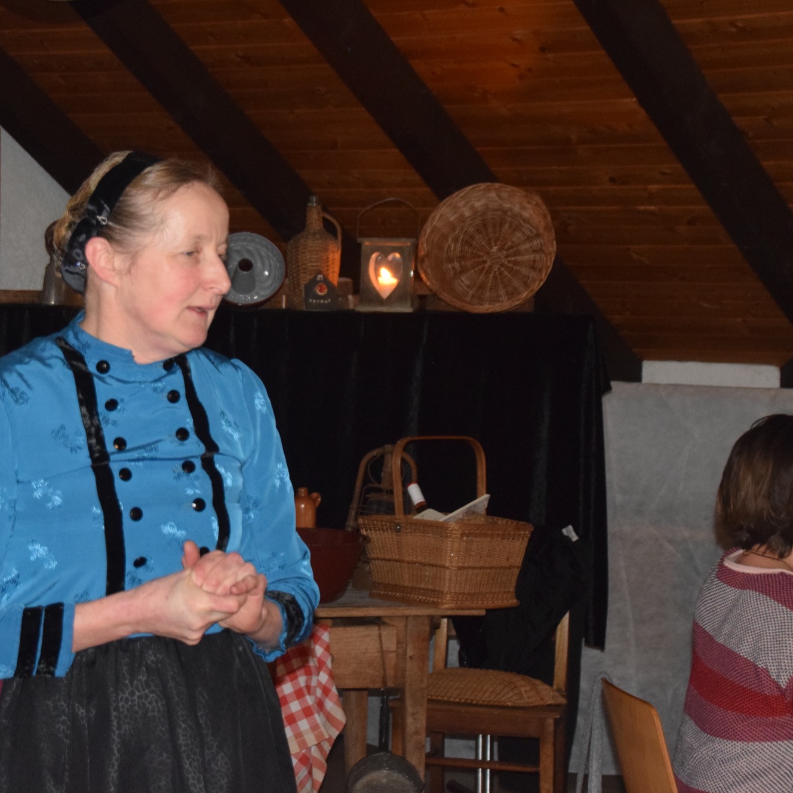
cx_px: 269
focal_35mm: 96
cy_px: 397
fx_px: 2488
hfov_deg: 18.1
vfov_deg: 18.1
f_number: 5
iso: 3200
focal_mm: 50
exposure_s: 1/60
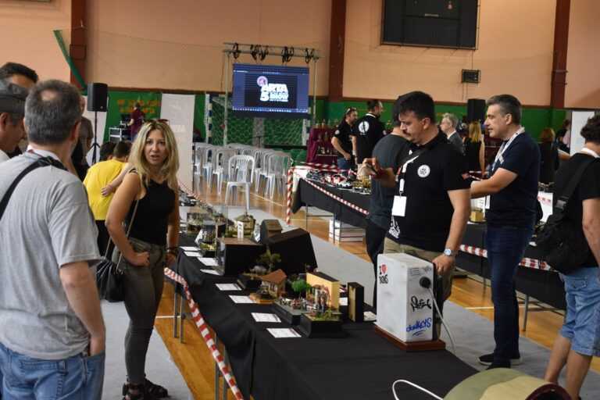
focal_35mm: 52
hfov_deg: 37.9
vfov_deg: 25.8
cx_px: 300
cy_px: 200
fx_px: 875
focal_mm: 35
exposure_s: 1/200
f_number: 4.5
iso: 800
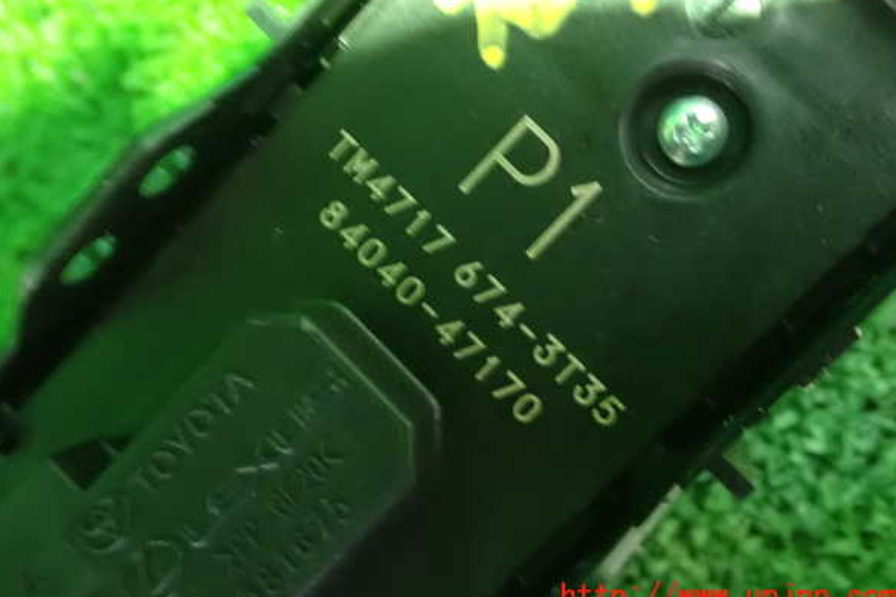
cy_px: 273
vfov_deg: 27.0
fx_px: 1244
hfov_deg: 39.6
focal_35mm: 50
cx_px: 447
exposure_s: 1/5
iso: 1600
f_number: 3.1
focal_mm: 8.4
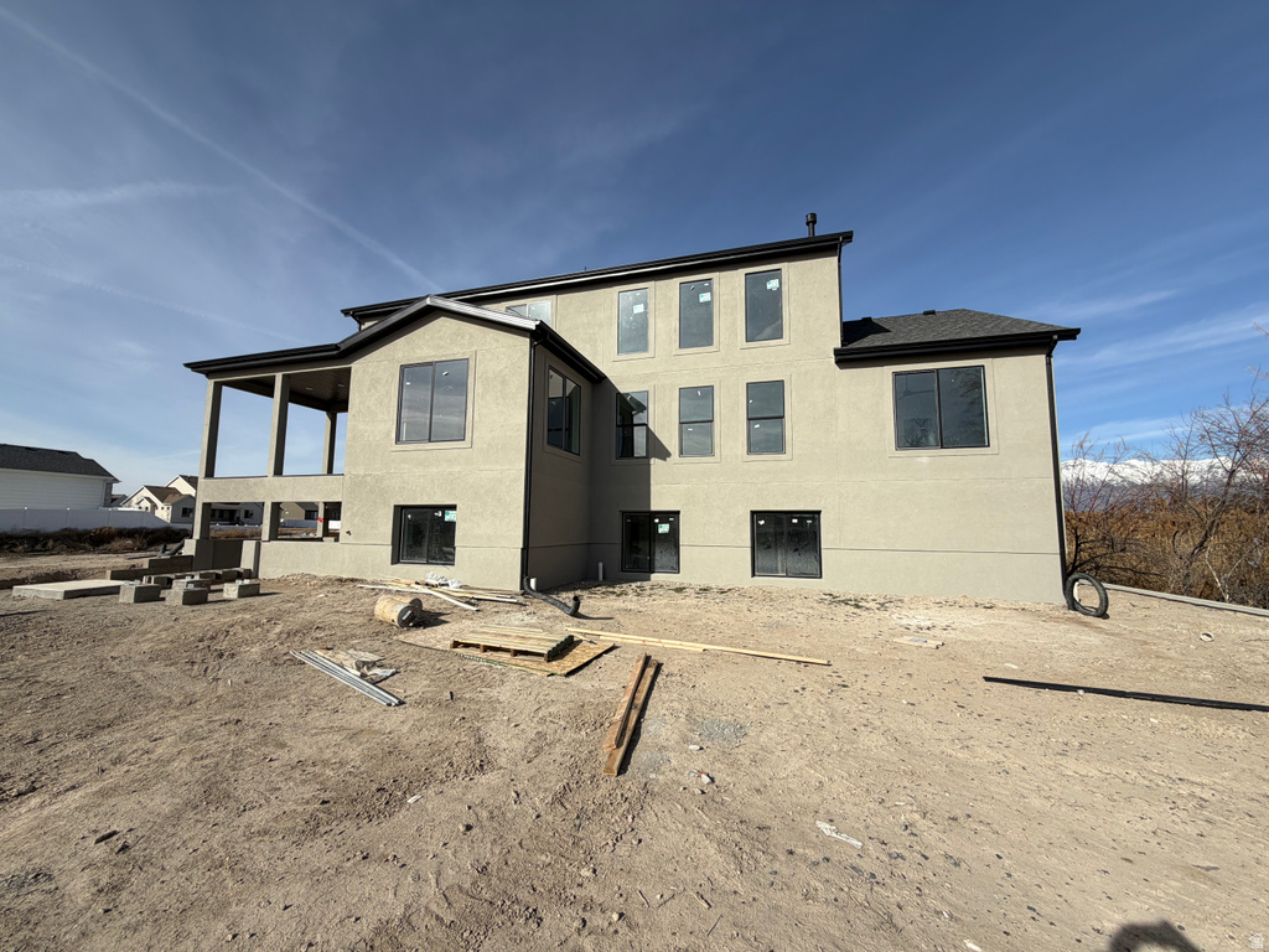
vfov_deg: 85.7
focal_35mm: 14
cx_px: 634
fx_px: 513
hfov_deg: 102.1
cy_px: 476
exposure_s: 1/1339
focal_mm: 2.22
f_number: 2.2
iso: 20
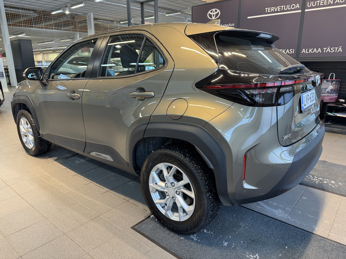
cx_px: 173
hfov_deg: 71.6
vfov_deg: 56.8
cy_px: 130
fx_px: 240
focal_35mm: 24
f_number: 1.78
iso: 200
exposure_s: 1/100
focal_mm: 6.76
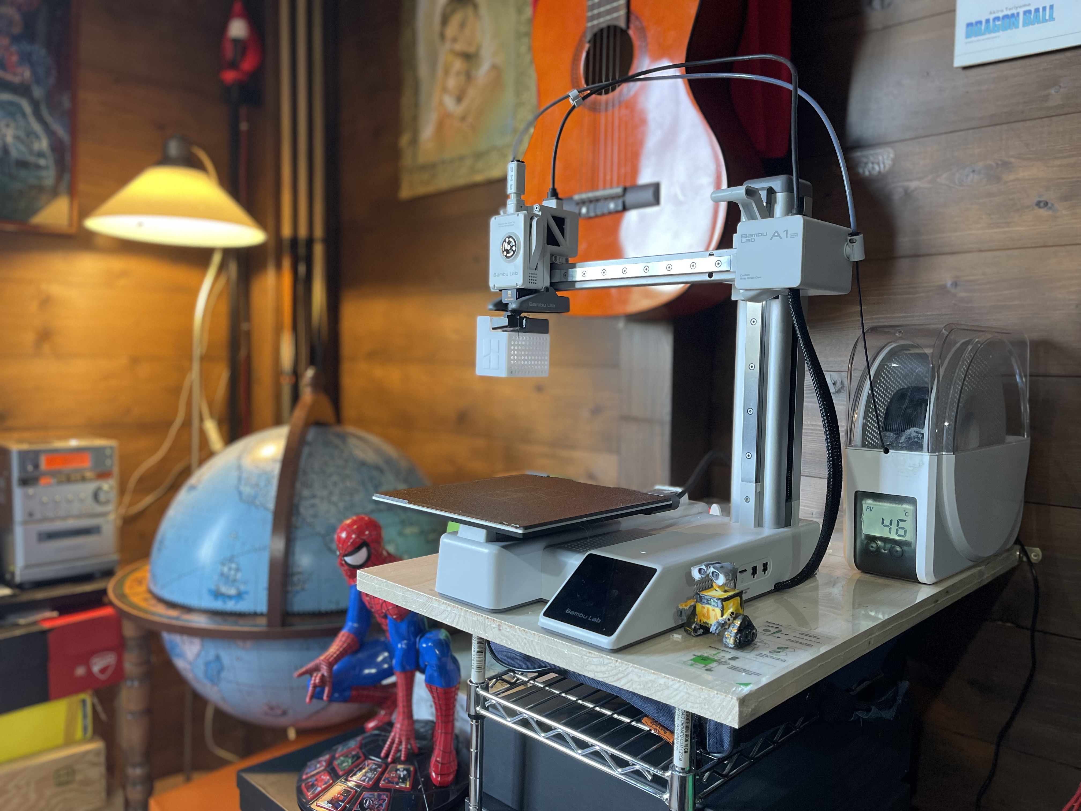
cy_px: 406
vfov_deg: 53.1
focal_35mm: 26
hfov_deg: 67.3
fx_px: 812
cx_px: 540
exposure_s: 1/60
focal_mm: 5.1
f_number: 1.6
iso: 200
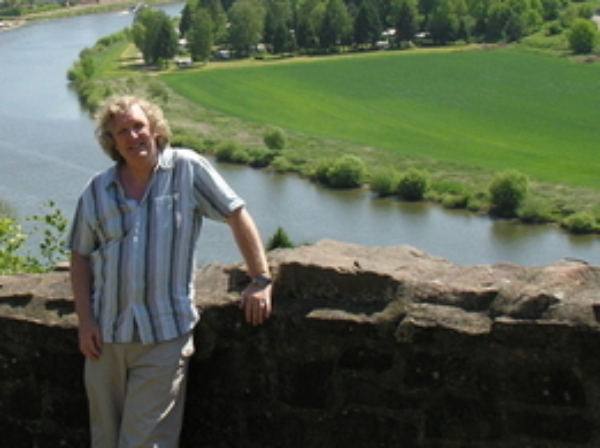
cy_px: 141
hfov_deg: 20.7
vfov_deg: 15.6
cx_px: 129
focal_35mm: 94
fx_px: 1627
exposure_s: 1/275
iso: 100
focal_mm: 8.9
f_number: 6.3
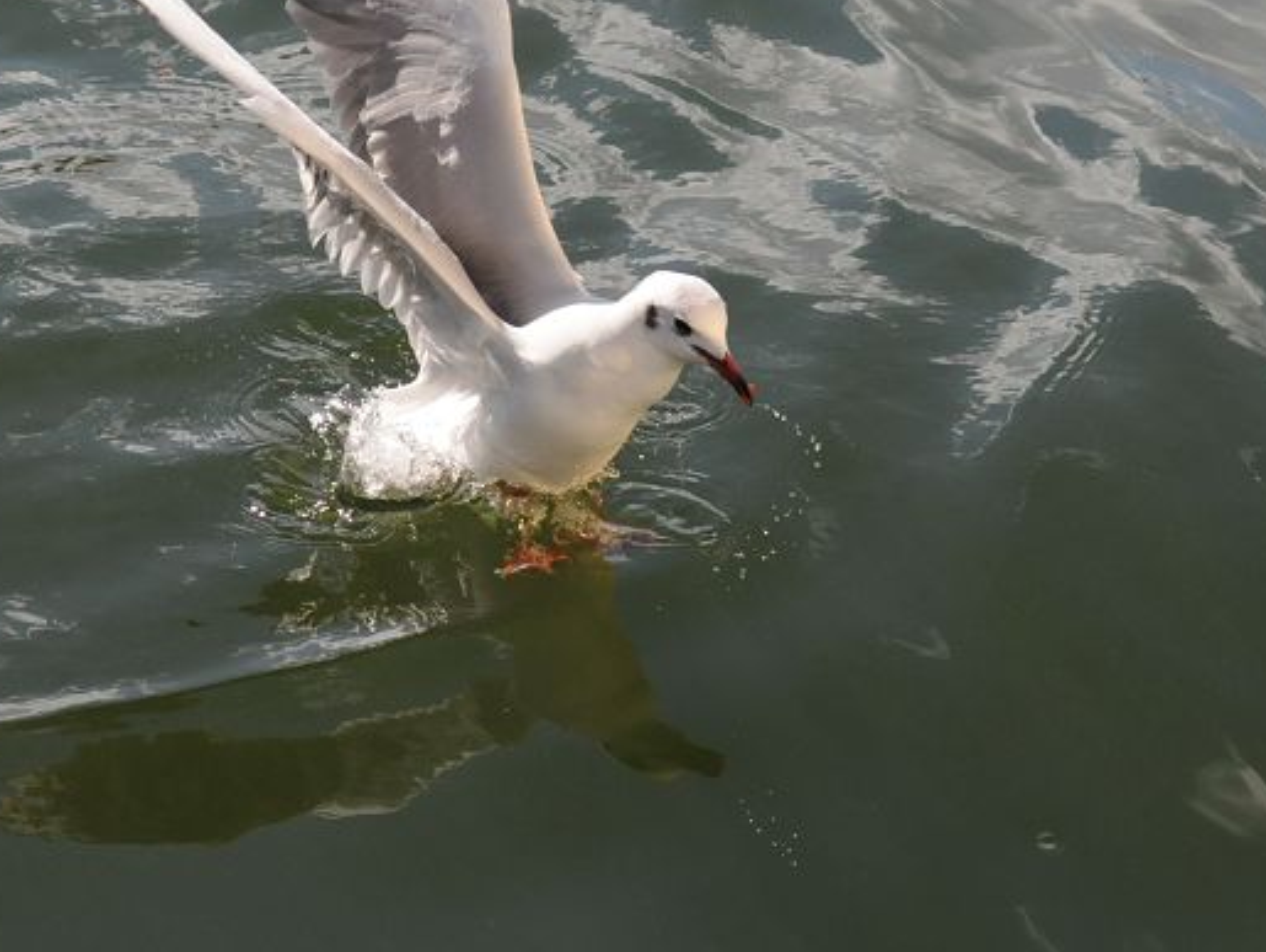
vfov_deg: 6.3
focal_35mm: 235
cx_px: 514
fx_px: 8591
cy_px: 387
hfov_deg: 8.4
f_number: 8
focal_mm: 105
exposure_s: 1/1600
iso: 800
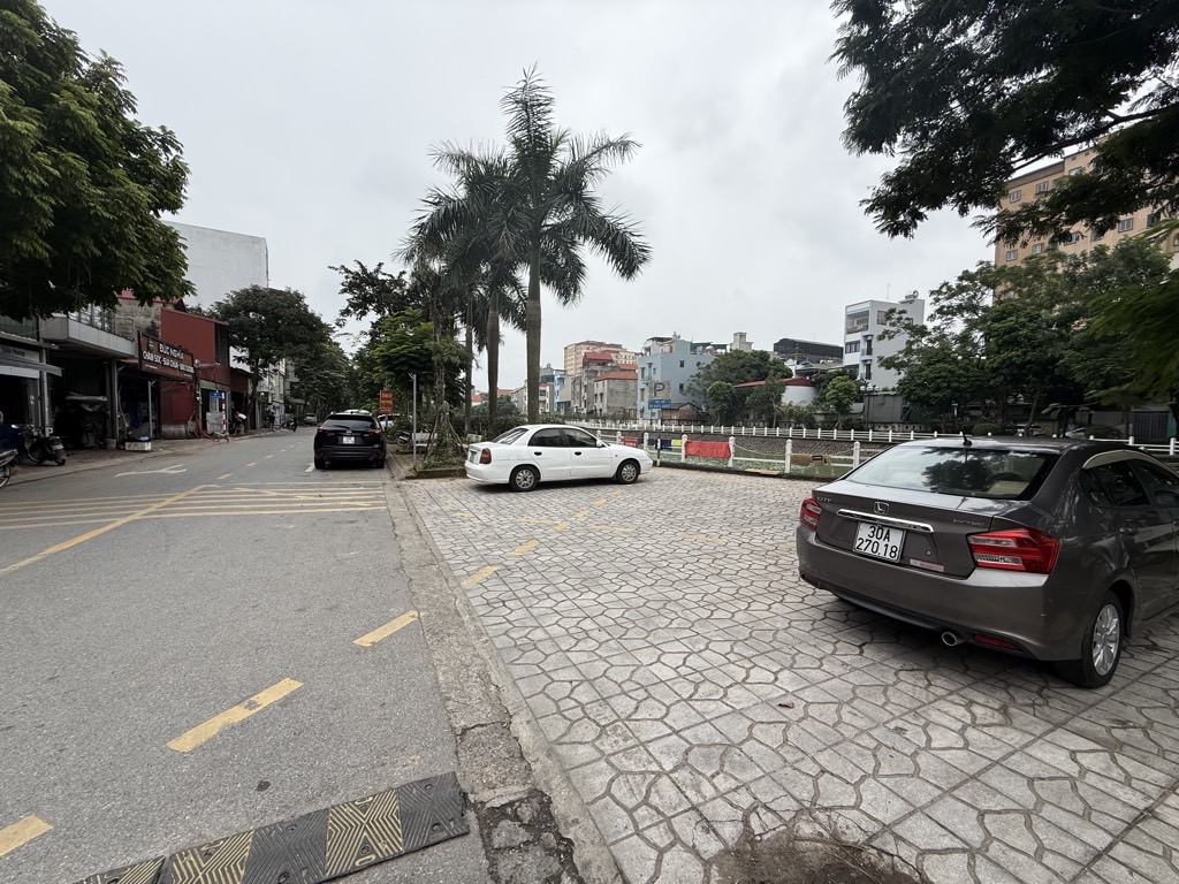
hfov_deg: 102.1
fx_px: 477
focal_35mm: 14
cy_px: 442
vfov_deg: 85.7
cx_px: 590
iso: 50
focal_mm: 2.22
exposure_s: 1/1795
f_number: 2.2
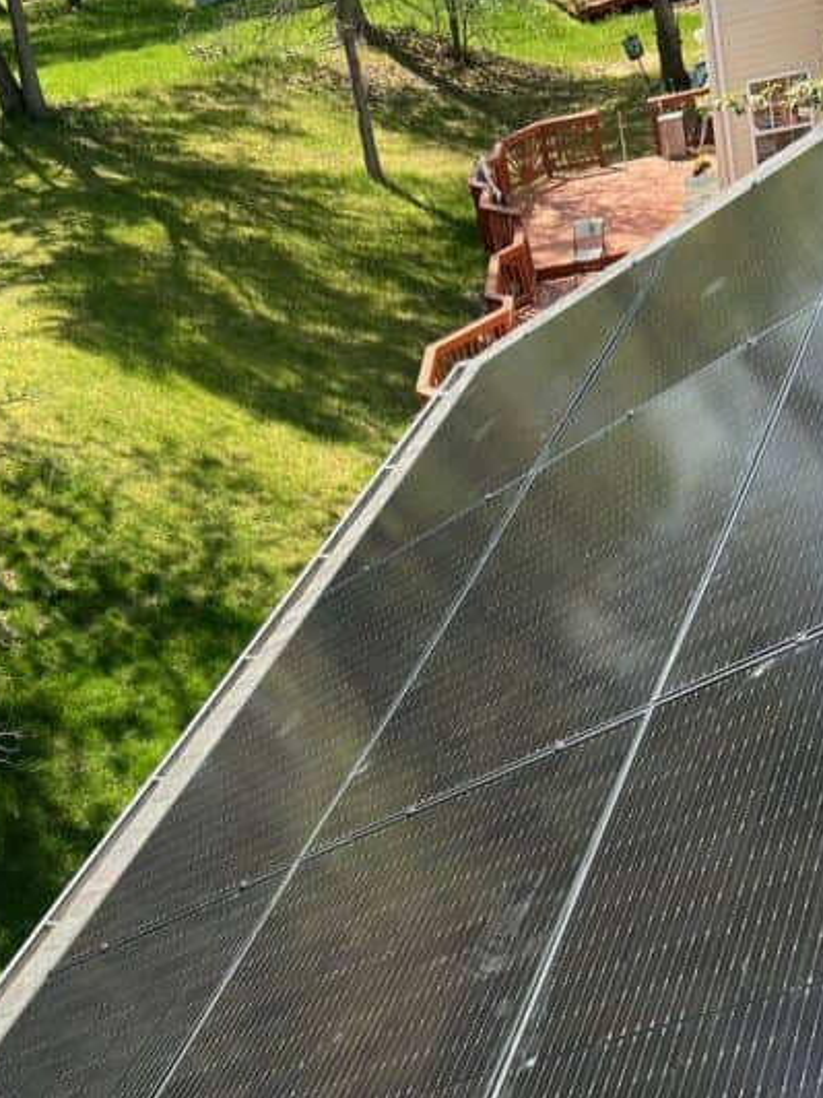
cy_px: 805
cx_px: 468
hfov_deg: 29.1
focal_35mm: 50
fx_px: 1585
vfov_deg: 37.4
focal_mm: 5.7
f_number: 1.5
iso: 50
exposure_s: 1/909
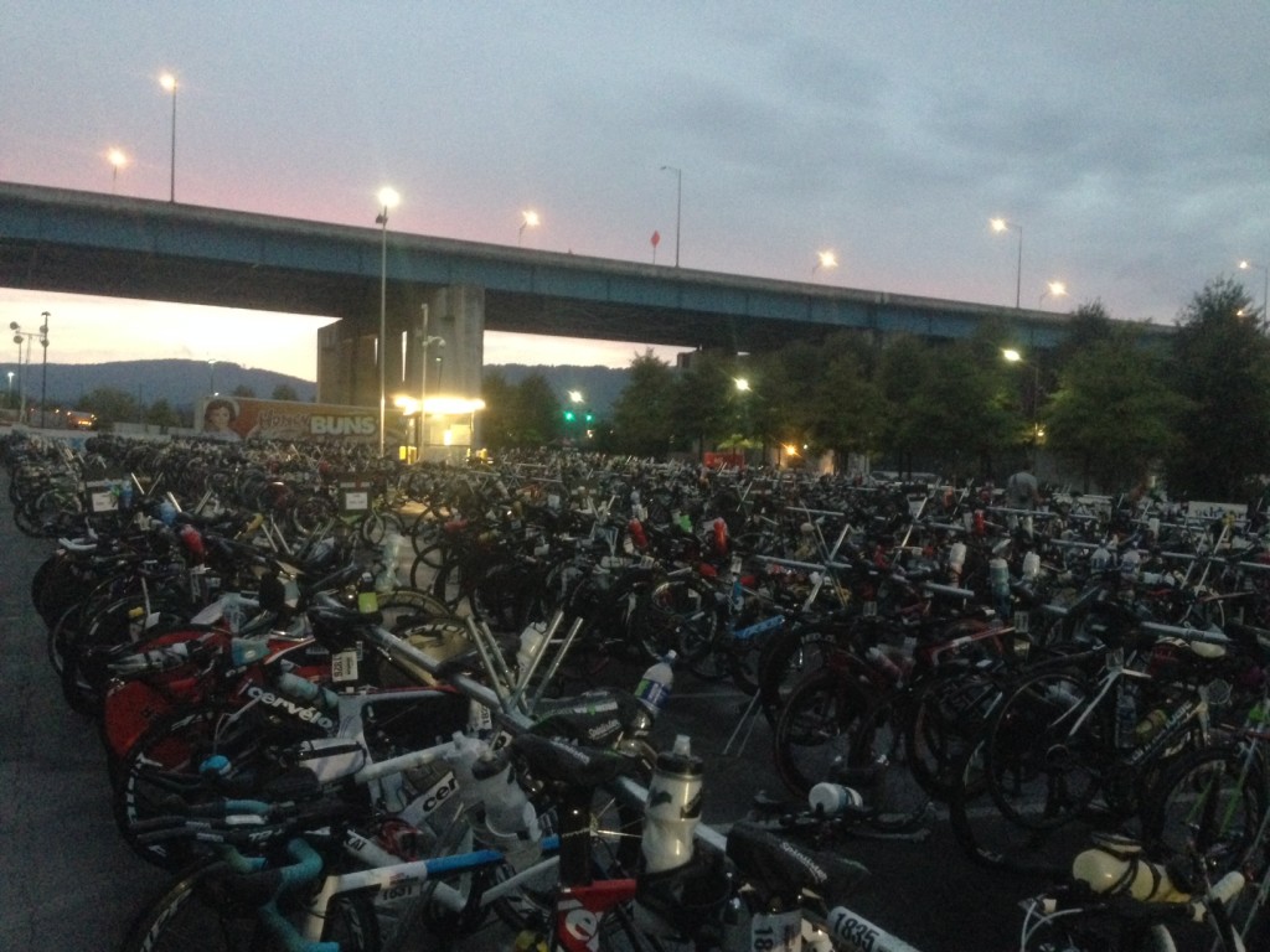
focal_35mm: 33
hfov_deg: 55.4
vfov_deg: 42.9
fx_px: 1211
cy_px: 476
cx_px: 635
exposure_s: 1/15
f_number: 2.4
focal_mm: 4.12
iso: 640
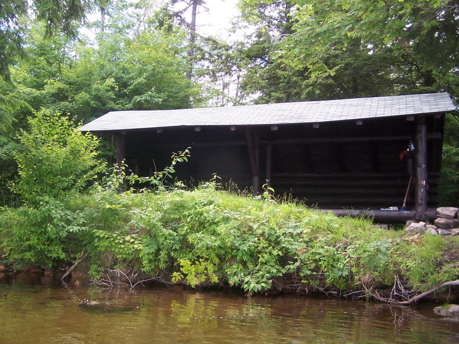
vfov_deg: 37.7
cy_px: 172
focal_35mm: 38
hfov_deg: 49.0
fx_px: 504
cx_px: 230
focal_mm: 6.3
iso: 80
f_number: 2.8
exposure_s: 1/100
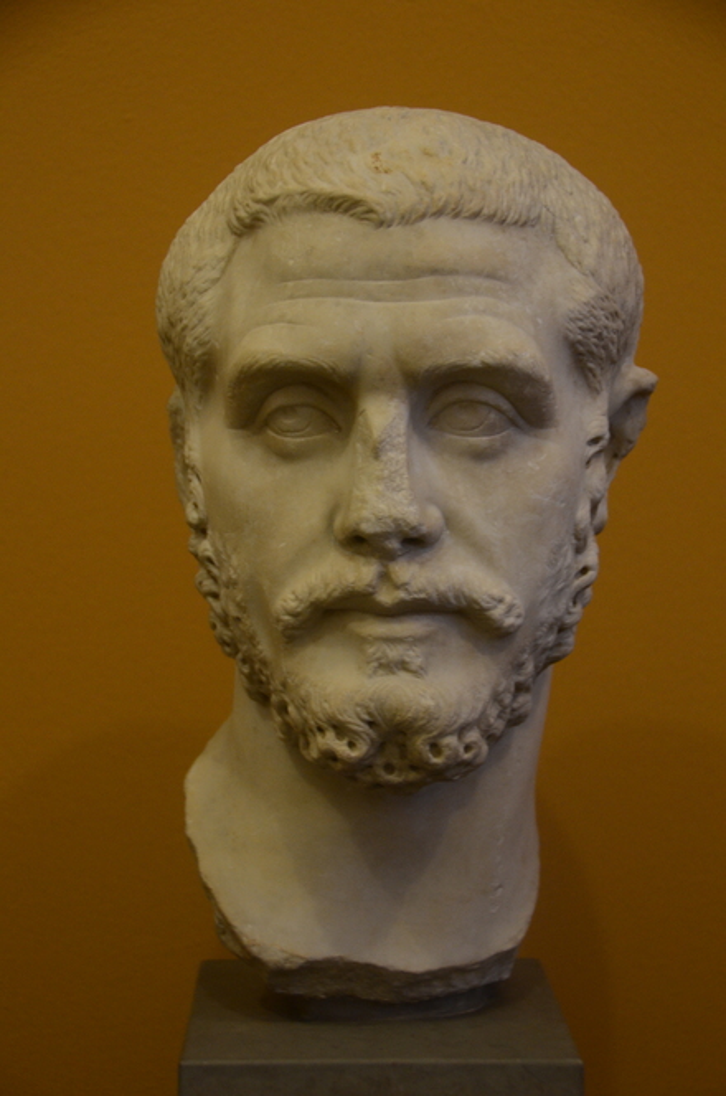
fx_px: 2278
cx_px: 363
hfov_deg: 18.1
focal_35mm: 75
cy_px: 548
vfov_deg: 27.0
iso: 1250
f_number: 4.8
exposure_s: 1/13
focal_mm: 50
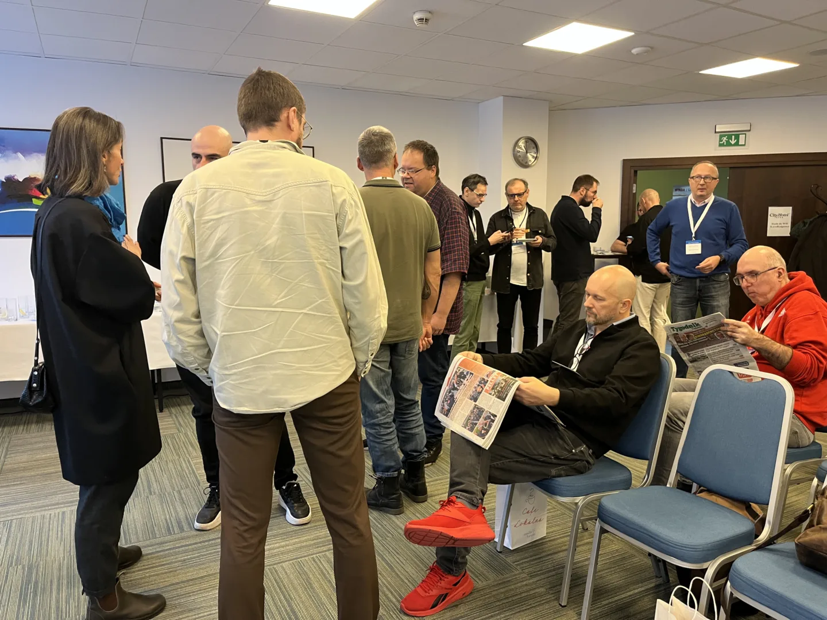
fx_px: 621
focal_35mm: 26
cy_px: 310
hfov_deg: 67.3
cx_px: 414
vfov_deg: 53.1
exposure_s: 1/50
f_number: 1.6
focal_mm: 5.1
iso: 250
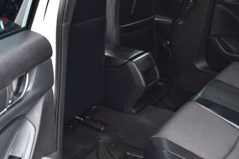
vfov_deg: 22.6
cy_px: 79
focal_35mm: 60
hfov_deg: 33.1
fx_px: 397
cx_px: 166
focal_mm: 23
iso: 400
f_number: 6.3
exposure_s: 1/20
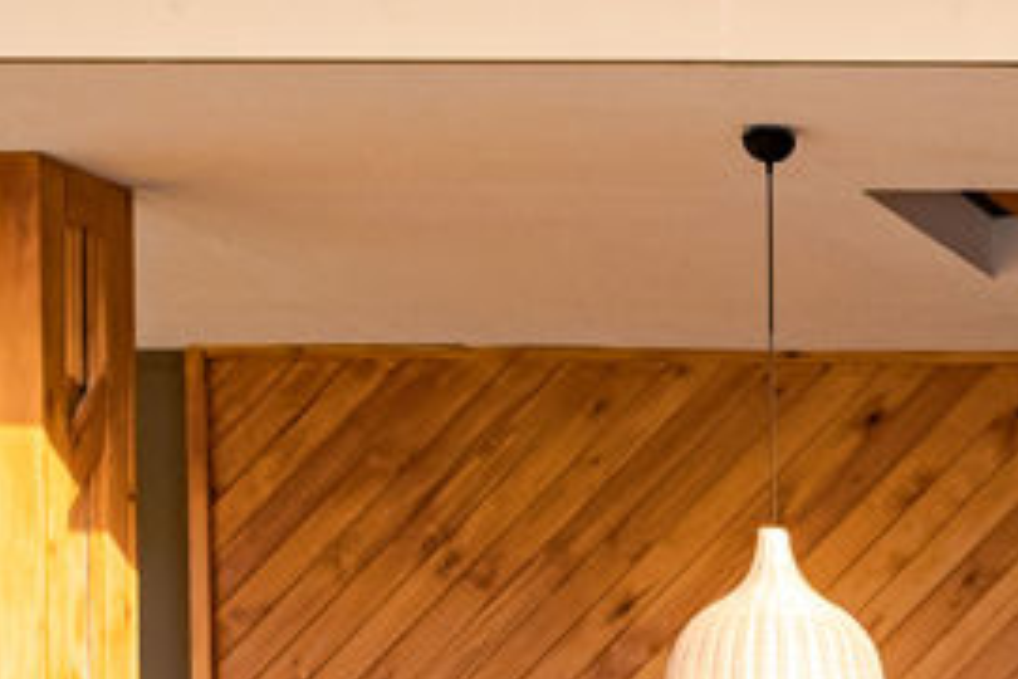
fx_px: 4015
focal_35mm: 142
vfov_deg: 9.5
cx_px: 2228
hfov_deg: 12.3
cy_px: 830
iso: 160
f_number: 4.5
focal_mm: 16
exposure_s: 1/500
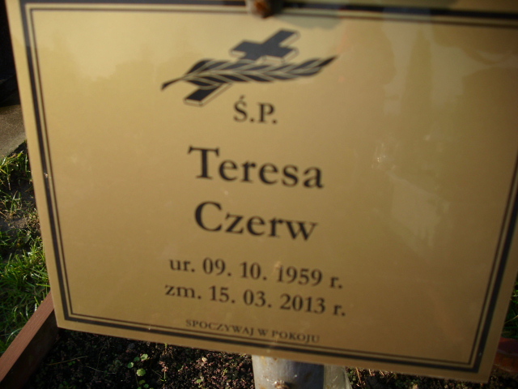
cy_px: 194
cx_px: 259
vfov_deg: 38.7
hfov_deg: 50.1
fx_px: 554
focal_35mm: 37
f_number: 2.8
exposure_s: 1/593
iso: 50
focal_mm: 6.2
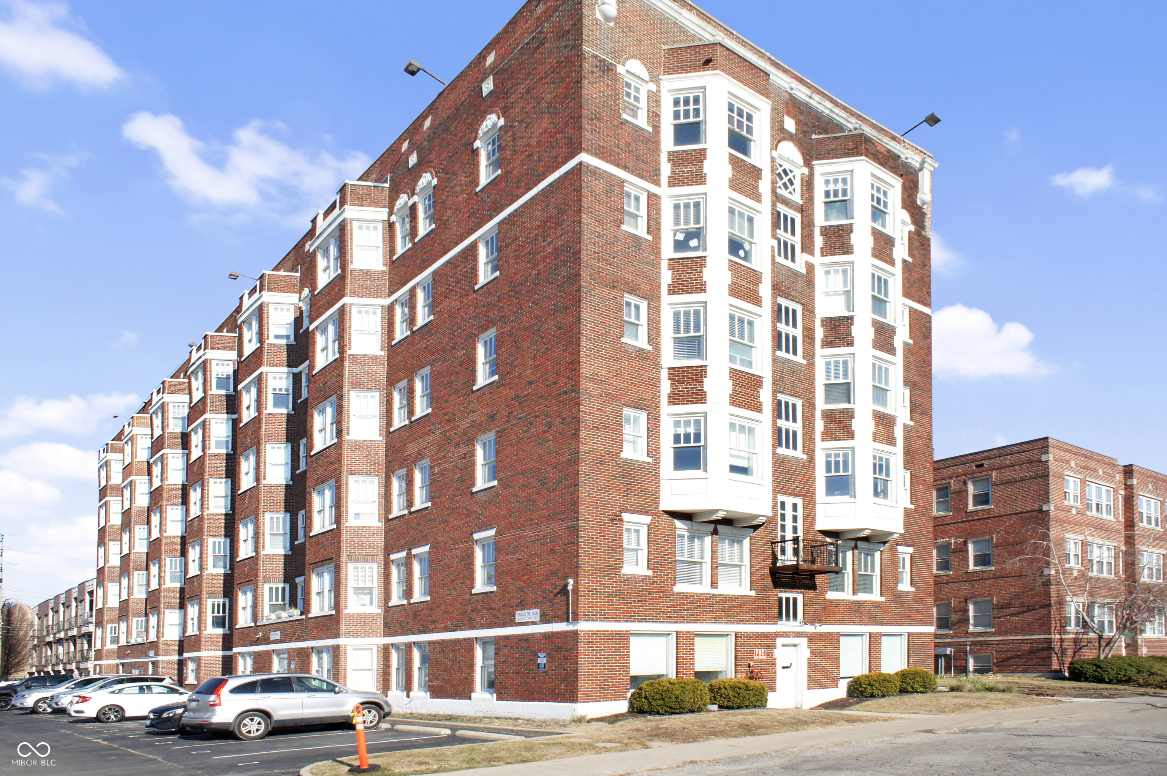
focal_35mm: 24
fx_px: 777
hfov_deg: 73.8
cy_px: 388
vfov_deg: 53.1
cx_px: 584
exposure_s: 1/100
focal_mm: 16
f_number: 13
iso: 200
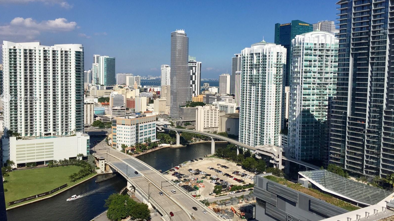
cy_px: 99
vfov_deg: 36.6
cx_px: 198
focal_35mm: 32
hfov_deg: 61.0
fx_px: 334
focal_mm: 4.15
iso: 32
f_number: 2.2
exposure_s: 1/4950
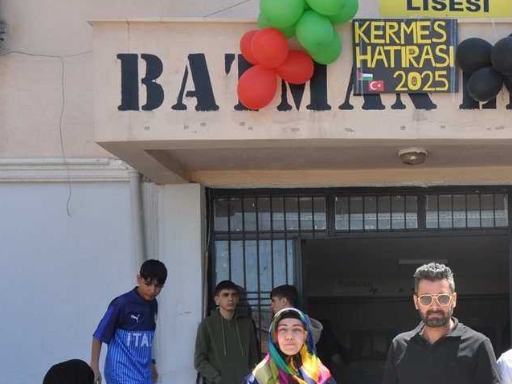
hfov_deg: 24.6
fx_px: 1124
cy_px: 370
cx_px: 501
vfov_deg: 18.9
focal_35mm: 76
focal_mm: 24
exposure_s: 1/200
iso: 200
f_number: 7.1
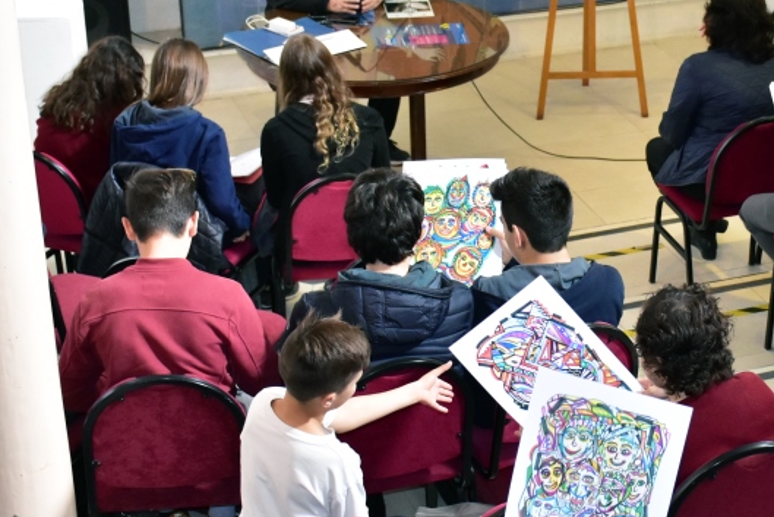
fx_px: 2000
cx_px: 669
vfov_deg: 14.7
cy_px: 248
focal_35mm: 93
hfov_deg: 21.5
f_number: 4
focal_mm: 32
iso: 1600
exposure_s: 1/250
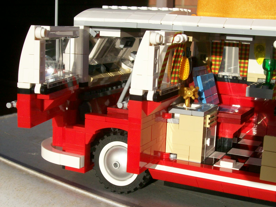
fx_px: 446
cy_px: 104
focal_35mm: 56
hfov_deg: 34.3
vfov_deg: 26.1
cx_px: 138
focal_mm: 9.4
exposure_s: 1/805
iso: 80
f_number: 6
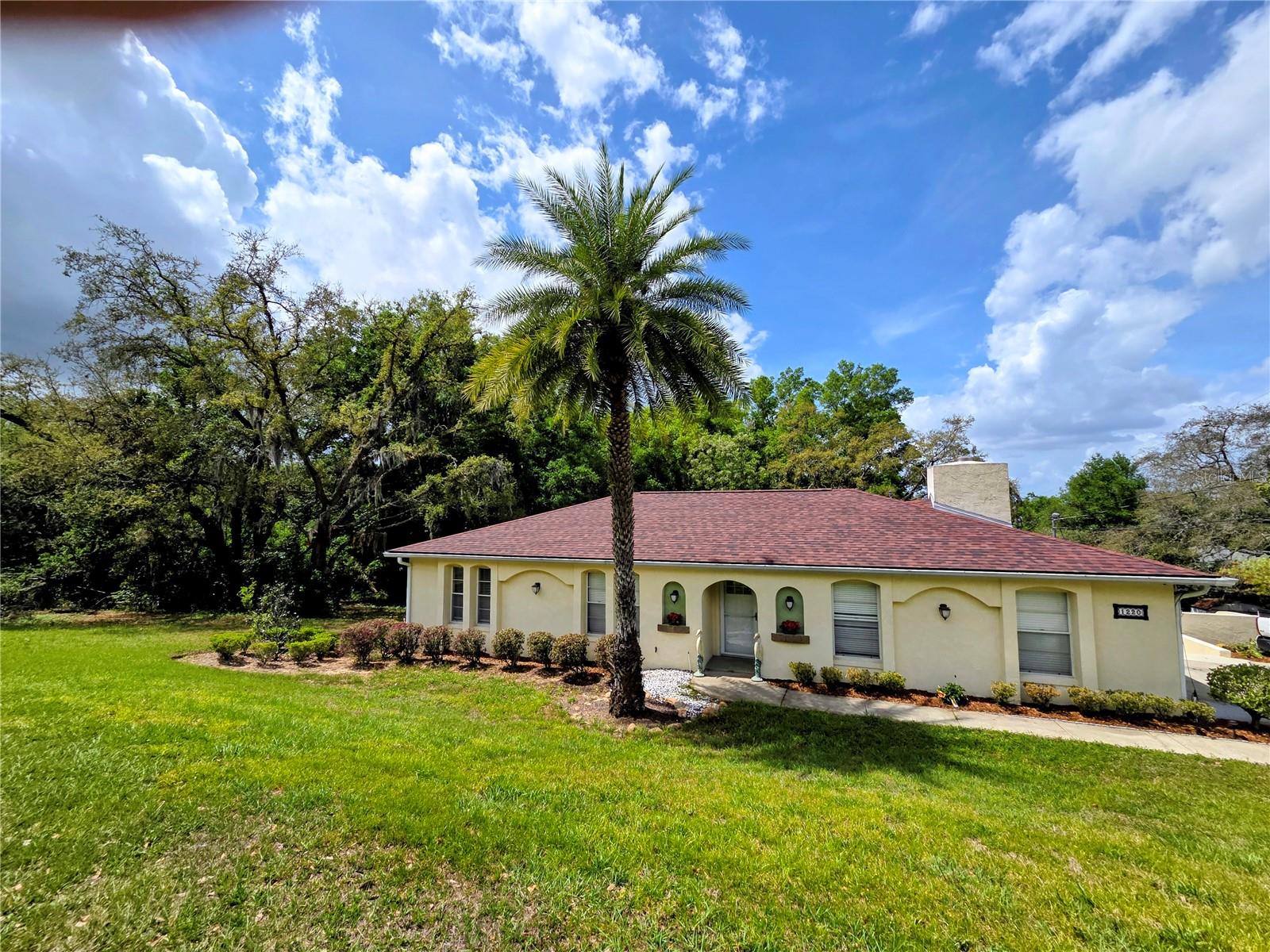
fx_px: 477
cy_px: 476
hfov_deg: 106.2
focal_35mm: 13
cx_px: 635
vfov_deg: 89.9
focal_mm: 2.2
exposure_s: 1/3455
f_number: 2.2
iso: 50
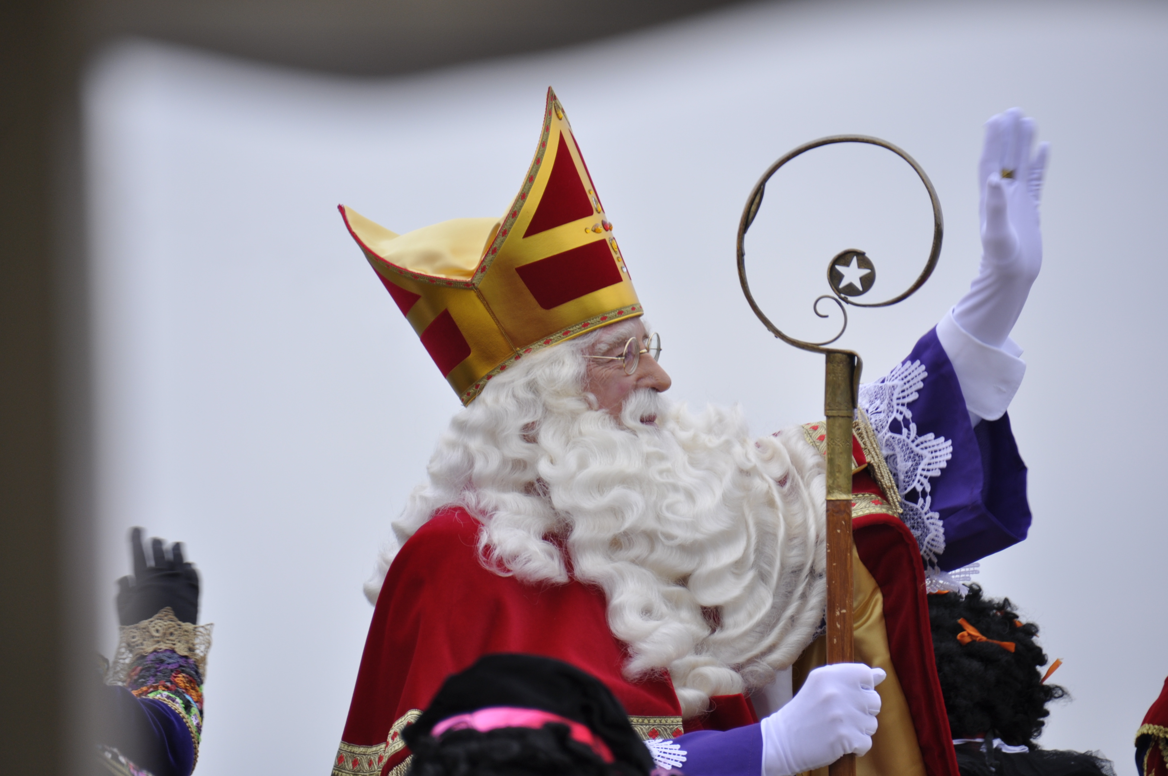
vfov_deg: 3.0
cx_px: 584
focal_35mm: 450
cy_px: 388
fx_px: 14582
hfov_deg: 4.6
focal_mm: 300
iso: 200
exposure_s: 1/125
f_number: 6.3
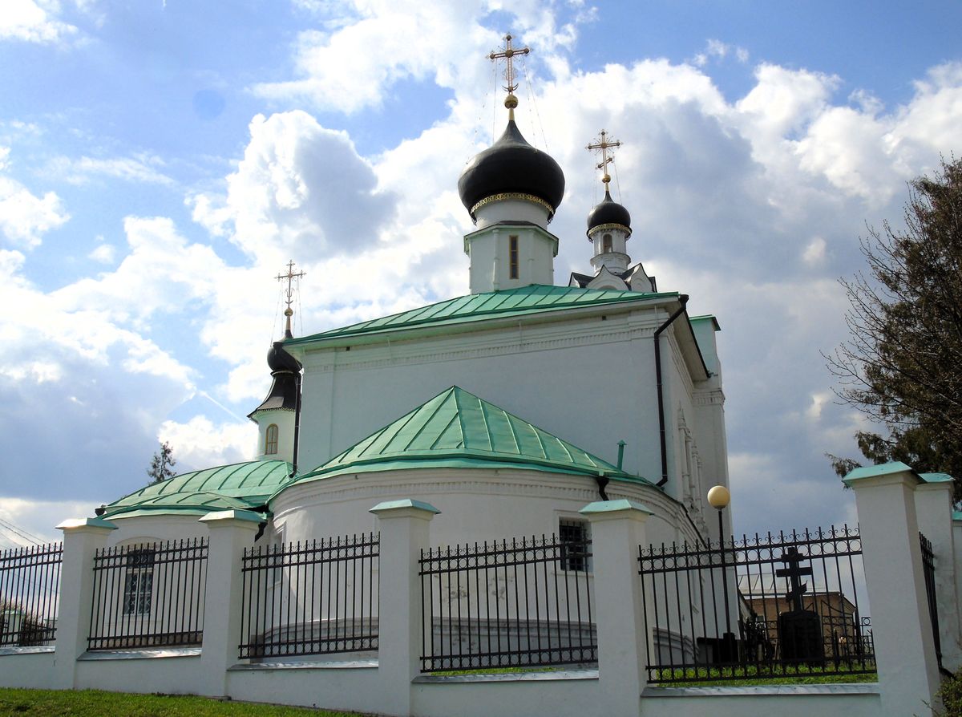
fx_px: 1109
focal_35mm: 40
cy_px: 358
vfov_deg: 35.8
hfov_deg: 46.9
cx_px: 481
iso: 80
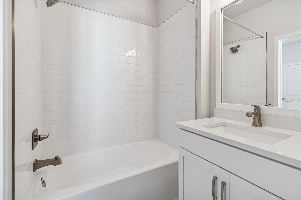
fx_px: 125
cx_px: 150
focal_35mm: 15
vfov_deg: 77.3
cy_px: 100
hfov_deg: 100.4
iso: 100
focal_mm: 10
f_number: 7.1
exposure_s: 1/10
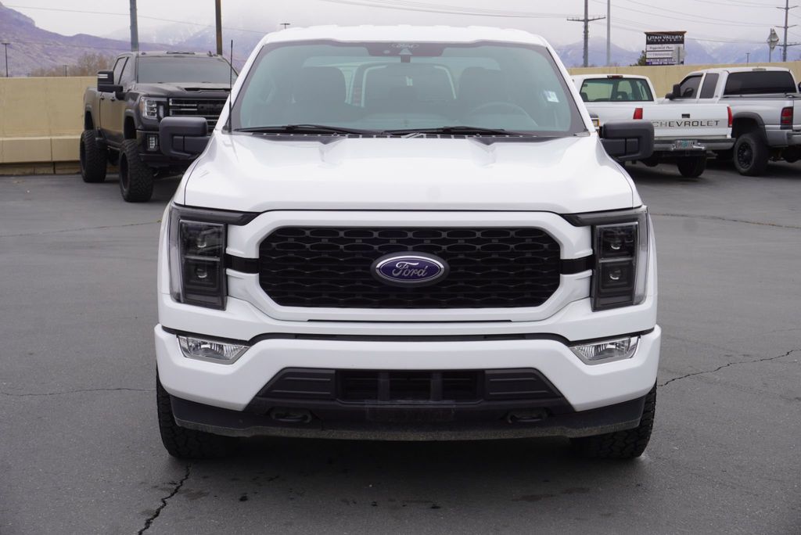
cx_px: 400
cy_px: 268
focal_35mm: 54
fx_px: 1202
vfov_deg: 25.1
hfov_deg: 36.9
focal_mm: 36
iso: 100
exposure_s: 1/100
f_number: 9
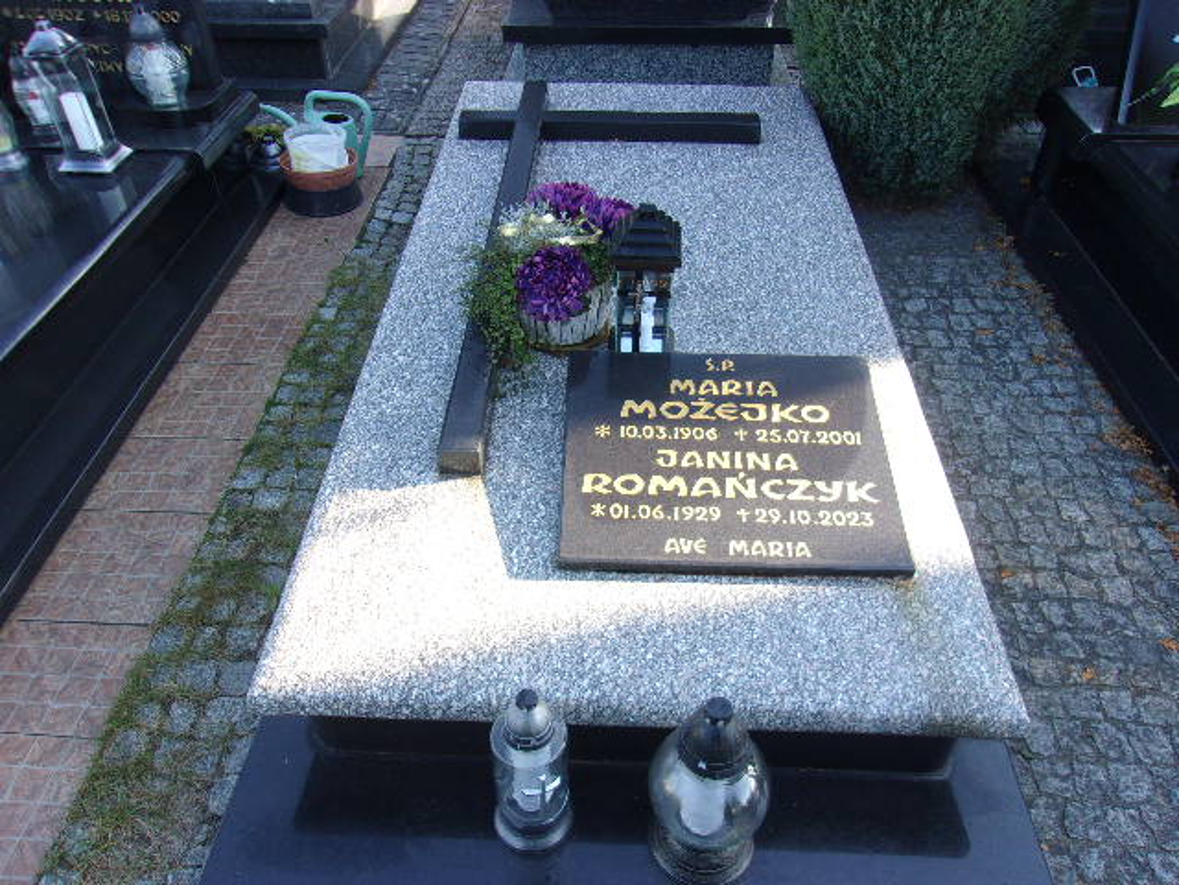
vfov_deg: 51.4
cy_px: 442
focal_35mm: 27
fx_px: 920
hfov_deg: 65.3
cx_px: 590
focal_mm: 4.9
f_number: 3
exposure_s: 1/120
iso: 80
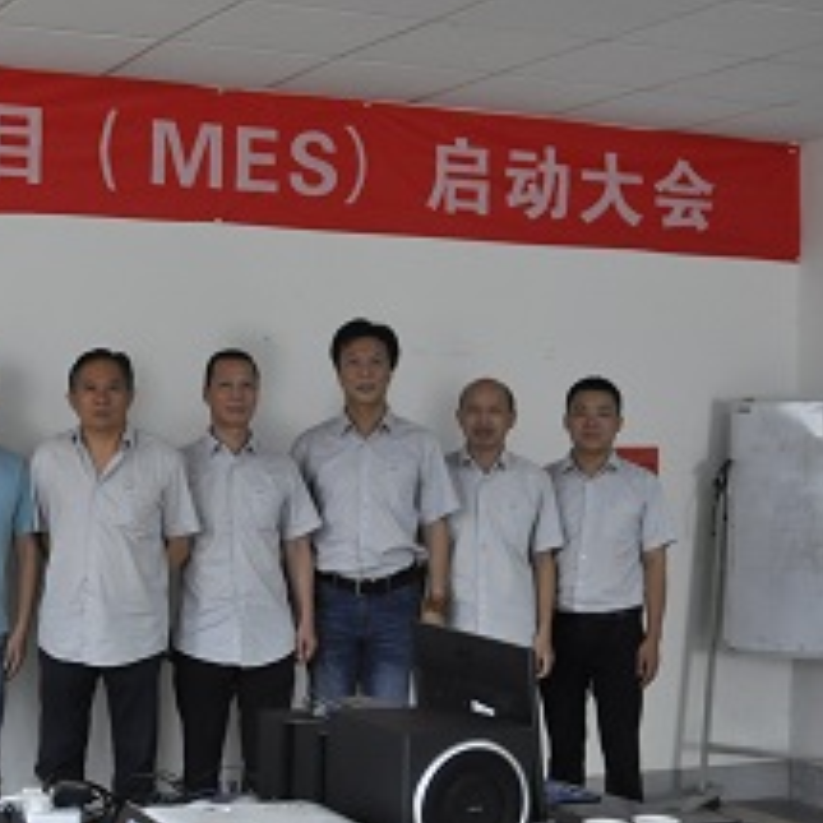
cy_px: 356
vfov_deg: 26.9
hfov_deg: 25.8
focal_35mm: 64
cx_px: 50
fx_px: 1722
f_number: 4.5
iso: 800
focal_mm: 18
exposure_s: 1/80
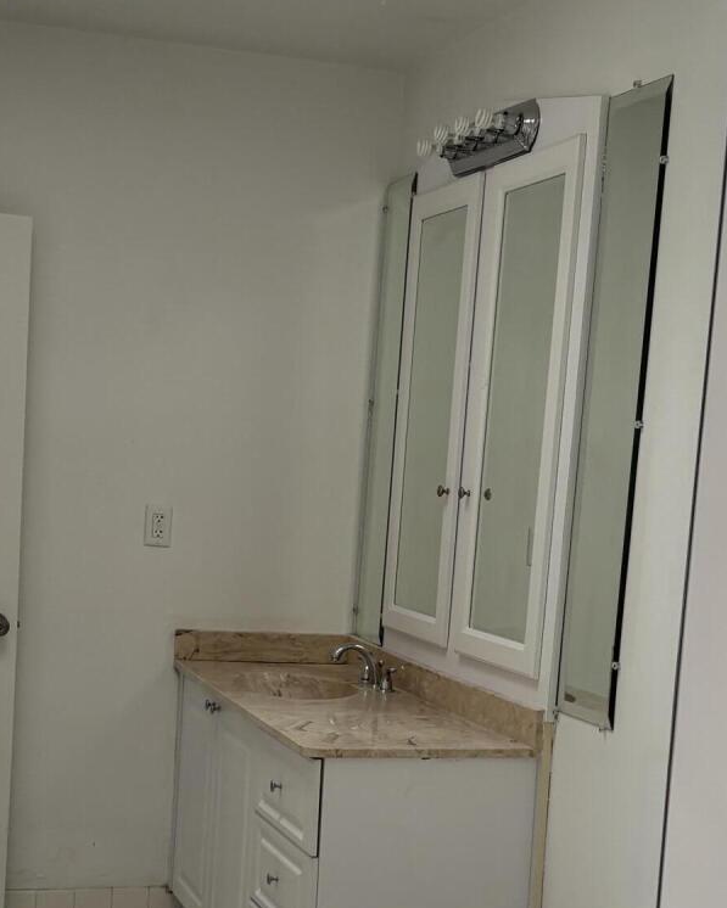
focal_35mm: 68
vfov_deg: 27.4
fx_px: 1829
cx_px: 414
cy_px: 721
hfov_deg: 22.5
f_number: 1.6
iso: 50
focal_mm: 5.96
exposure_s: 1/121
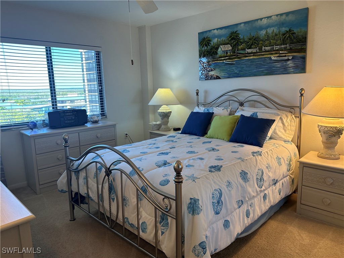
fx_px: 239
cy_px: 129
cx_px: 172
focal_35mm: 24
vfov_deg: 56.8
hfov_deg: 71.6
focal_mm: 6.86
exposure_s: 1/158
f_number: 1.78
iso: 100
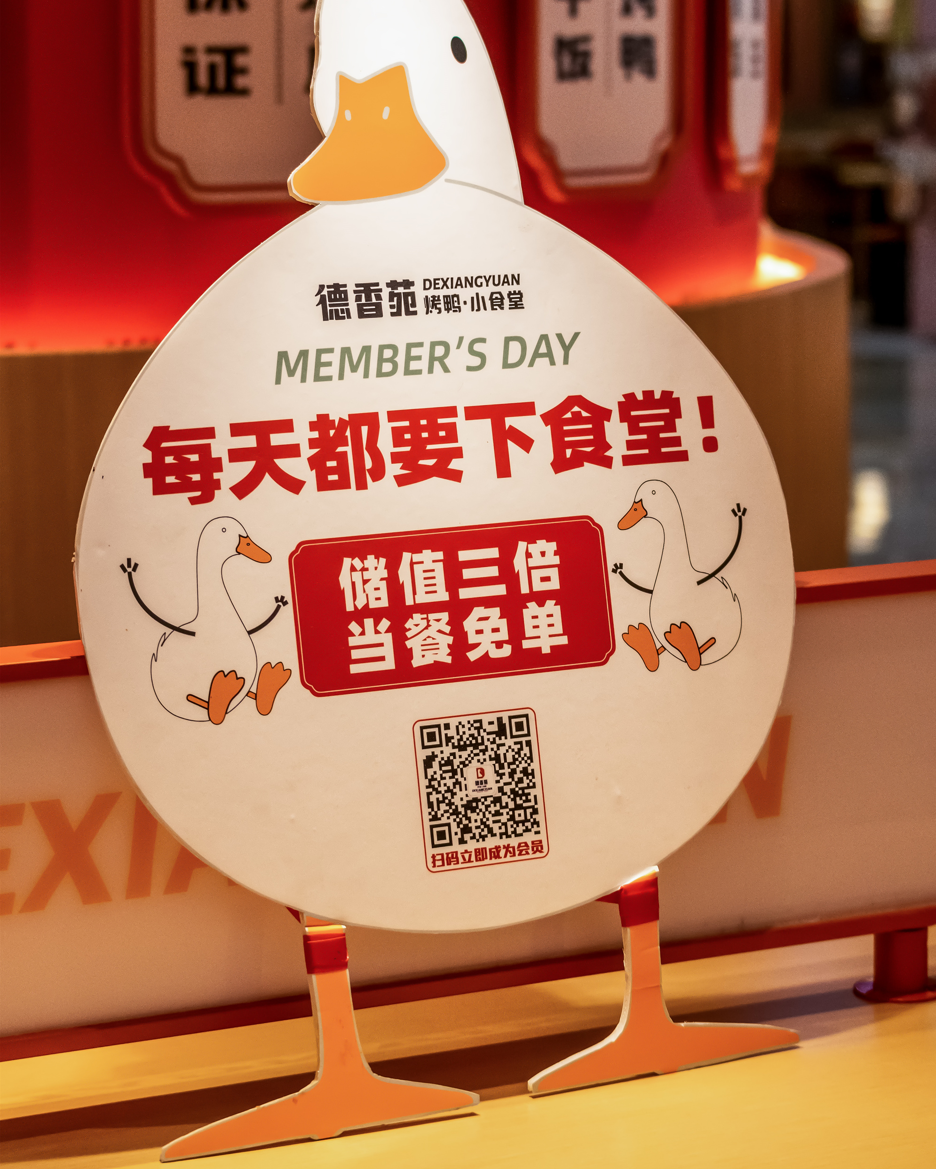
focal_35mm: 93
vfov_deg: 20.6
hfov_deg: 16.5
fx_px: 3220
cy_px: 512
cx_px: 470
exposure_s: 1/640
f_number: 5.6
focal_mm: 55
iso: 800
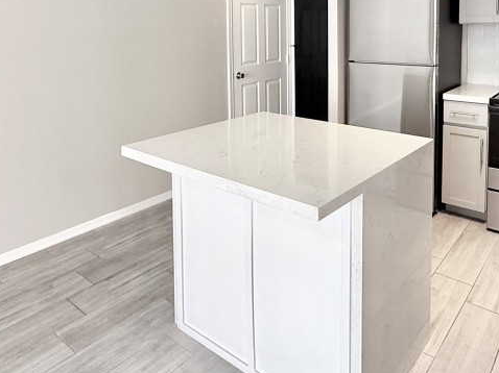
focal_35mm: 30
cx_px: 291
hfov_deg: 59.6
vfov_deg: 43.5
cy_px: 52
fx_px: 432
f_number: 2.2
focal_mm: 2.22
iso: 320
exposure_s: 1/120
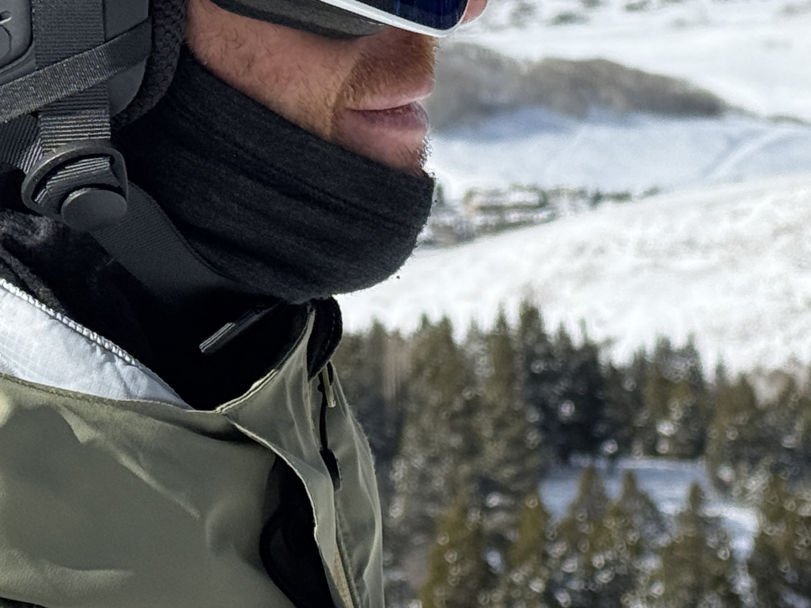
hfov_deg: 13.2
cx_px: 2
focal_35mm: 148
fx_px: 3467
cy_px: -264
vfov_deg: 9.8
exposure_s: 1/9901
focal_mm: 6.76
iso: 80
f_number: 1.78
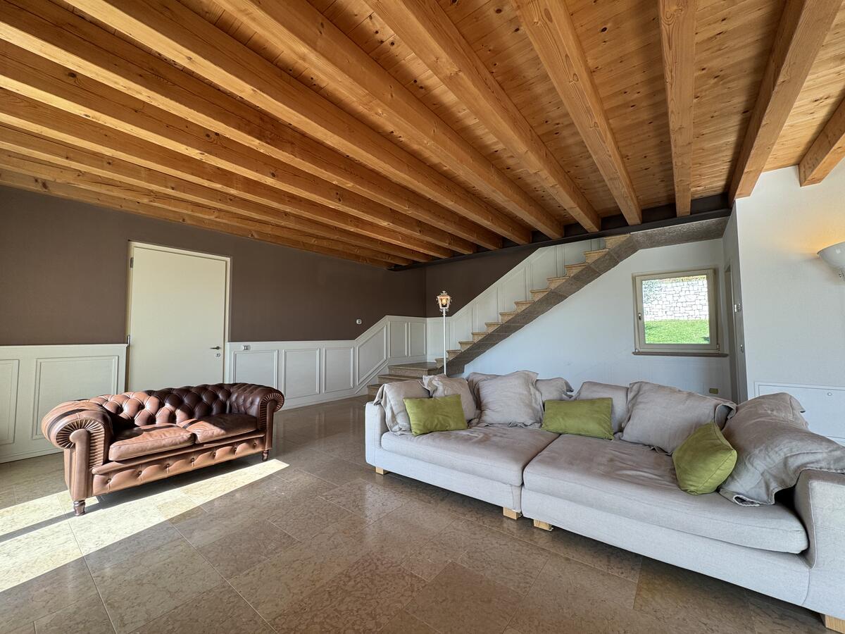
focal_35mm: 14
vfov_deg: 85.7
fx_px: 342
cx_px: 422
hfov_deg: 102.1
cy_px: 317
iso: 50
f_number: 2.2
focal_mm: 2.22
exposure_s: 1/100
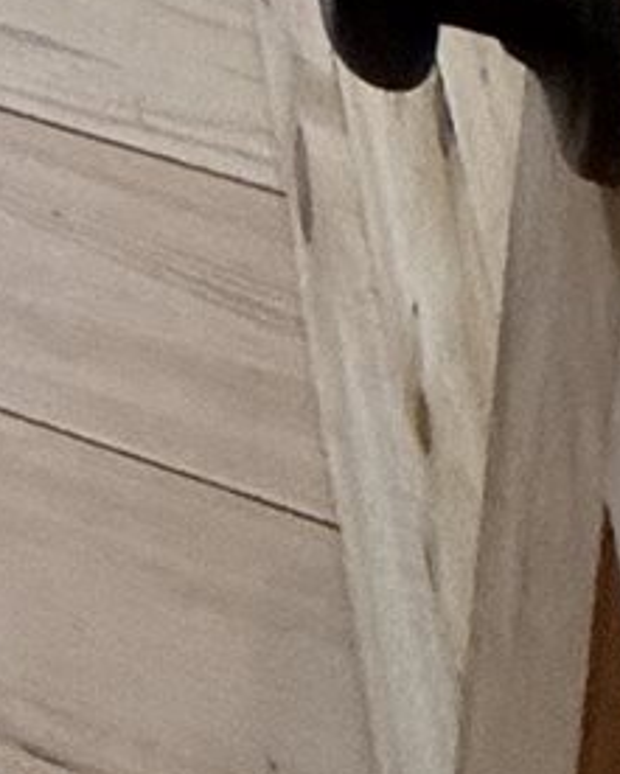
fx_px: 2613
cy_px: -1834
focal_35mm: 114
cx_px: -1319
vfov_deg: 9.9
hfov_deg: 9.8
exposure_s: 1/120
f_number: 2.2
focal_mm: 2.22
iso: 160
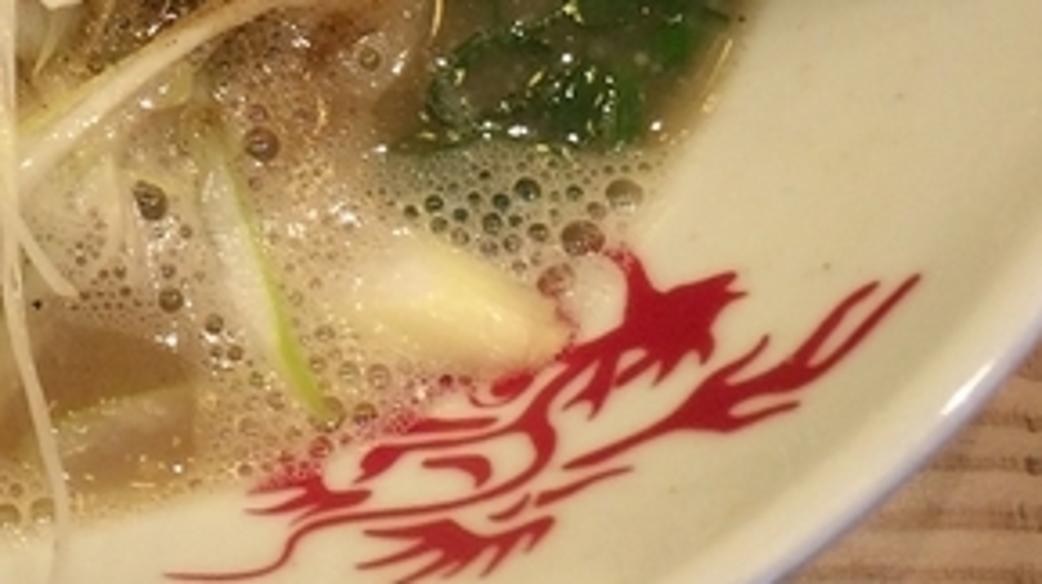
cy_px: -425
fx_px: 3092
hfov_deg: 18.5
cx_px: -40
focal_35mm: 112
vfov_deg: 10.2
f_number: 2.2
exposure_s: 1/120
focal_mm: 4.15
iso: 50
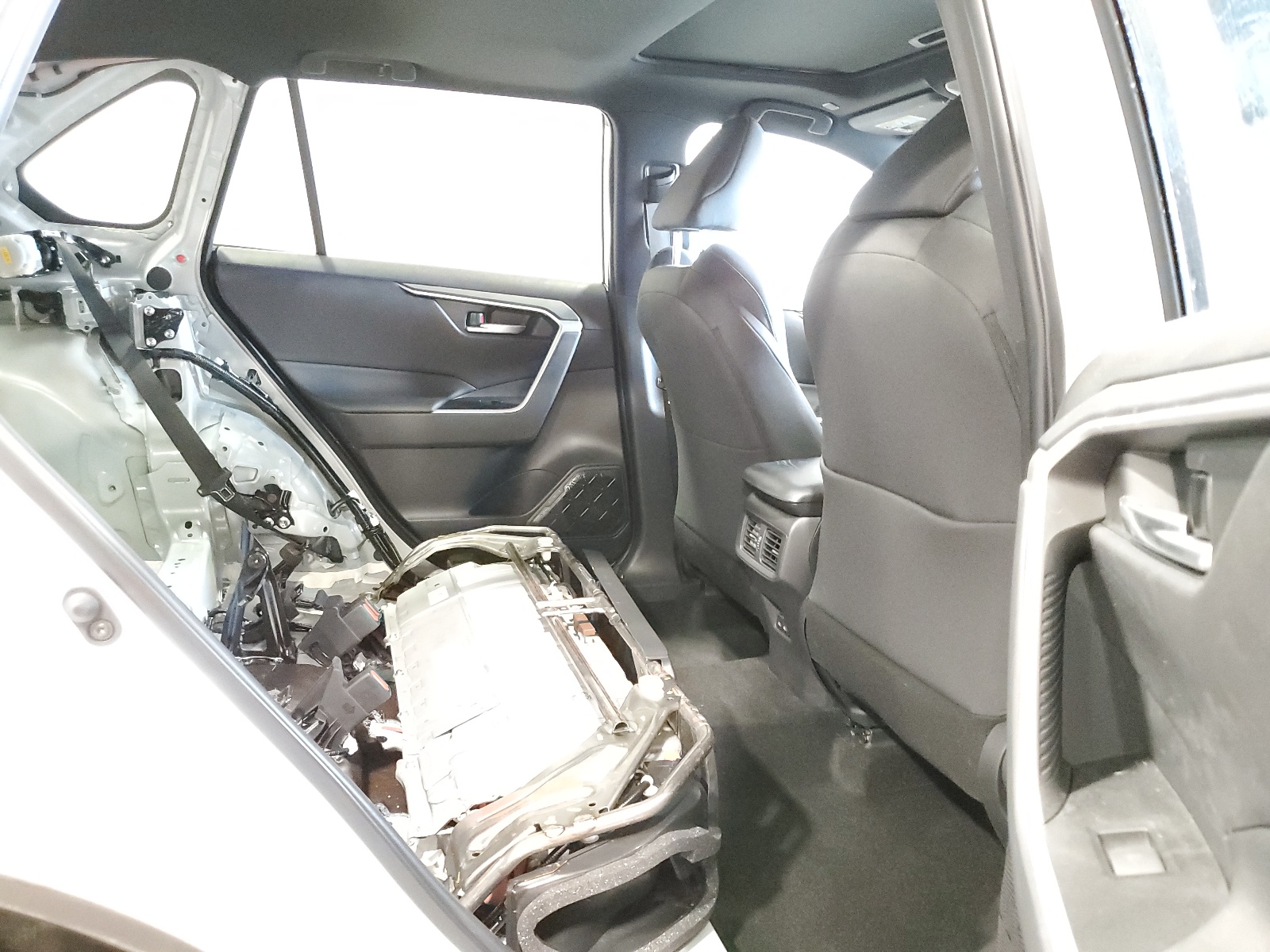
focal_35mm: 26
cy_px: 476
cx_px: 635
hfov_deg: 67.3
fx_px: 954
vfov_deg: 53.1
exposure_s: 1/15
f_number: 1.5
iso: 849
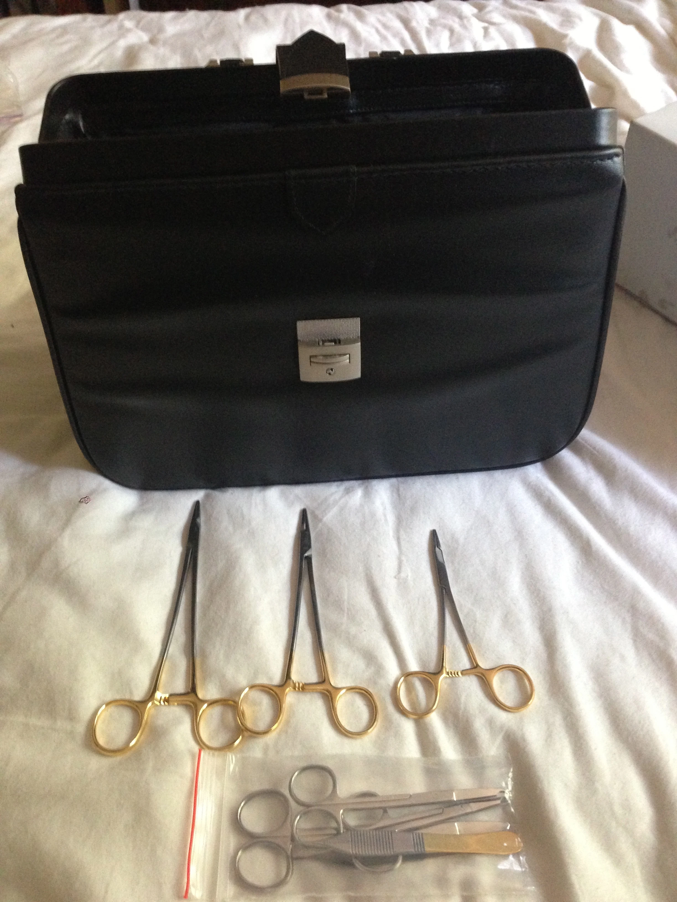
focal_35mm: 33
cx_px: 338
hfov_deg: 42.9
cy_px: 451
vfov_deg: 55.4
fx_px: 861
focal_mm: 4.13
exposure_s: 1/20
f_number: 2.4
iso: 400
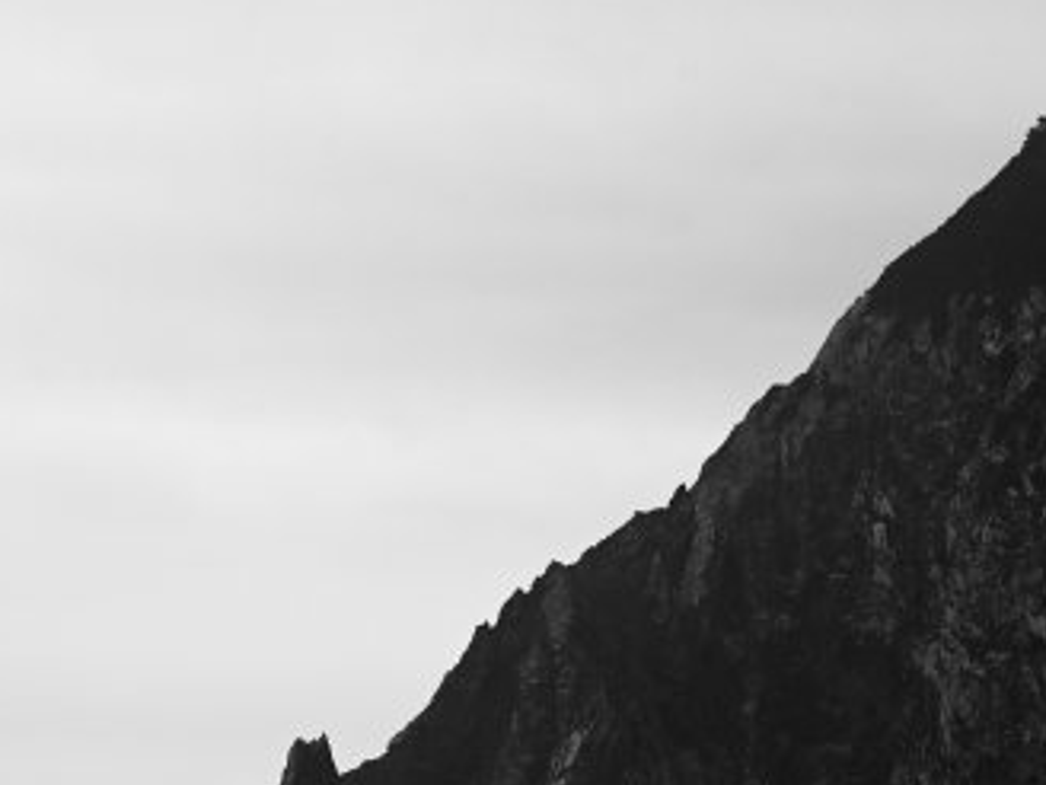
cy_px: 581
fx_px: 10848
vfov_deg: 4.1
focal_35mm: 359
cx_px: 373
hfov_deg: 5.5
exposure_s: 1/2000
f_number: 6.3
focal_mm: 200
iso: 200
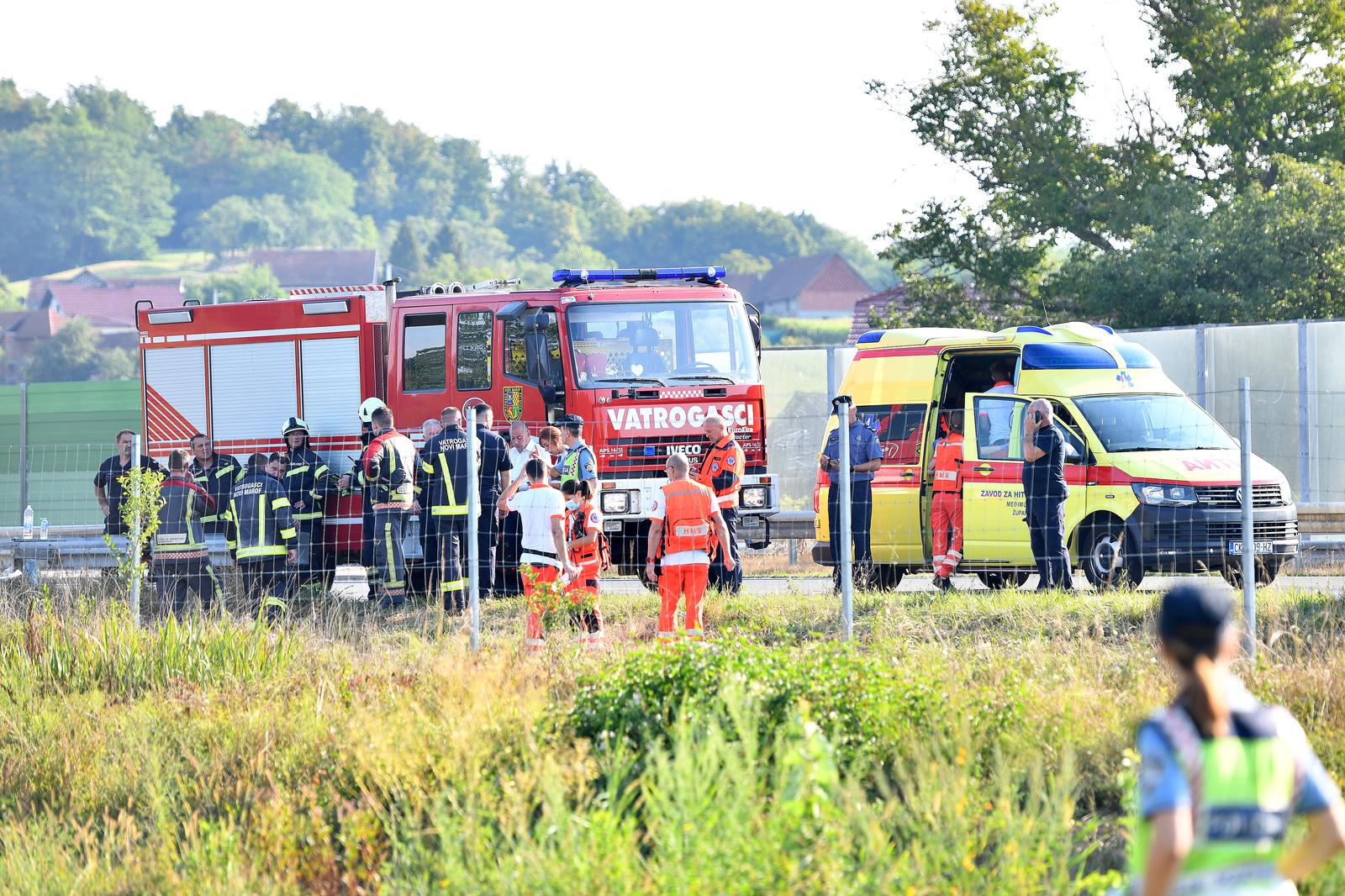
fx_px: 6163
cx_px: 672
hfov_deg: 12.5
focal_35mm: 165
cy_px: 448
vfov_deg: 8.3
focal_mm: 165
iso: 320
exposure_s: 1/800
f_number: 5
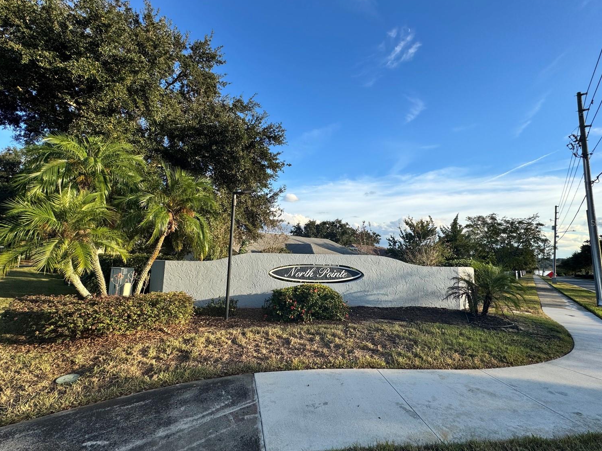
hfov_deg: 98.2
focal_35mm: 15
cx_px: 306
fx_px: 261
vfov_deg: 81.8
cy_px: 223
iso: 50
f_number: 2.2
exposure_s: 1/1236
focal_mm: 2.22
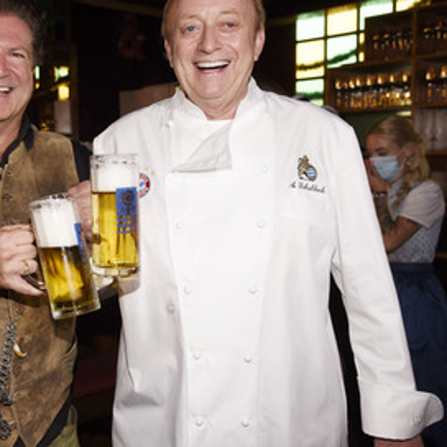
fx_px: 657
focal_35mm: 45
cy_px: 207
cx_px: 98
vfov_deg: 37.5
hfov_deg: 36.4
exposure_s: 1/60
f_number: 5
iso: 500
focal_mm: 32
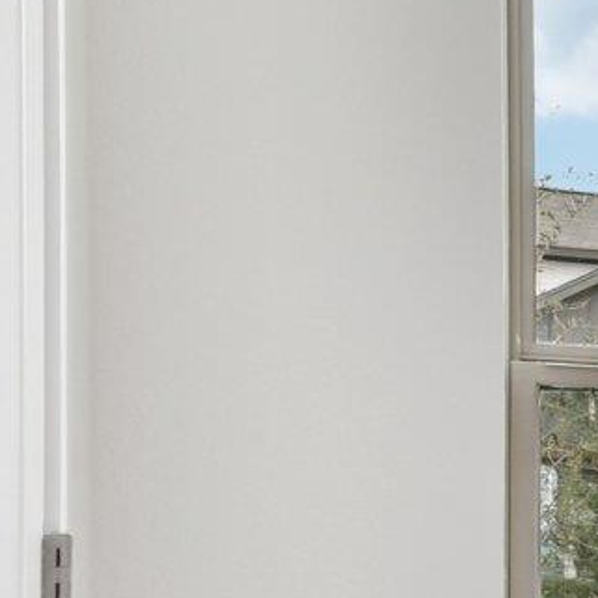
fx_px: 1485
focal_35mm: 76
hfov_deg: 12.3
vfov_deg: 22.2
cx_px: 1693
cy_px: 533
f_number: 8
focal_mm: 14
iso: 400
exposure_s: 1/125
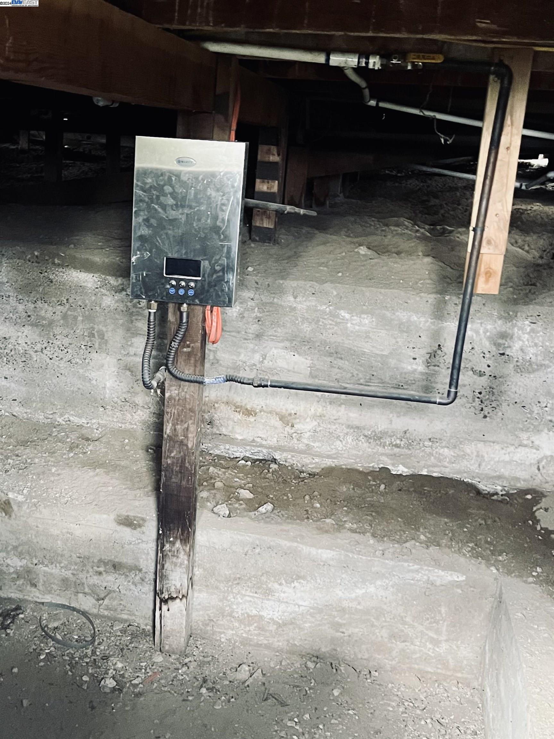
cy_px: 370
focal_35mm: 26
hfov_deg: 53.1
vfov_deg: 67.3
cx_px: 277
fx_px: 555
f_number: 1.6
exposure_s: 1/48
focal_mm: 5.1
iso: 500
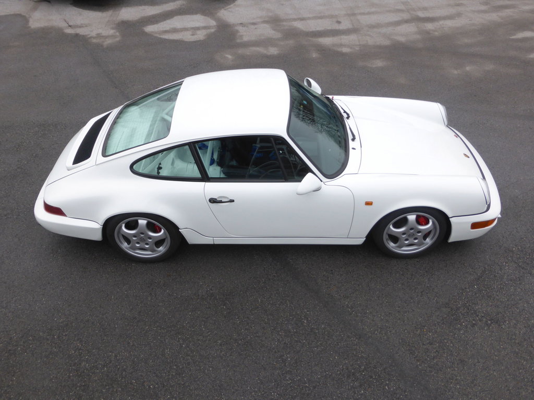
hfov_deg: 60.0
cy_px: 200
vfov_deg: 46.8
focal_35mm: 30
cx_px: 267
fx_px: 463
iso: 100
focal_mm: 5.4
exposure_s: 1/125
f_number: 3.6
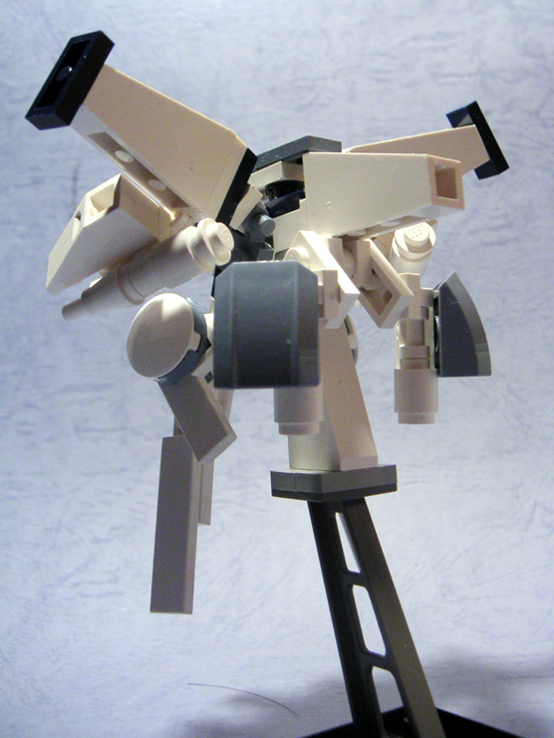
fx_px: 875
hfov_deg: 35.1
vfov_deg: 45.8
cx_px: 287
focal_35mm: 41
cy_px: 358
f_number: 2.8
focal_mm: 6
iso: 125
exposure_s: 1/45
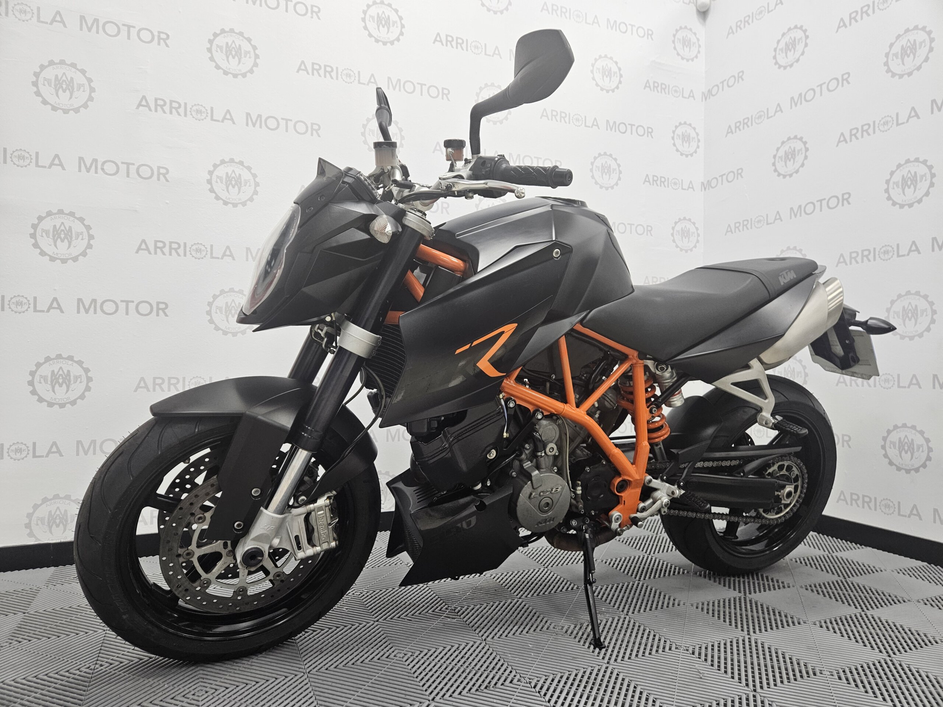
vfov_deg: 58.9
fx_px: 627
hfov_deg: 73.9
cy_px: 354
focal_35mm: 23
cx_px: 472
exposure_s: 1/100
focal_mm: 5.4
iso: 160
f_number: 1.8
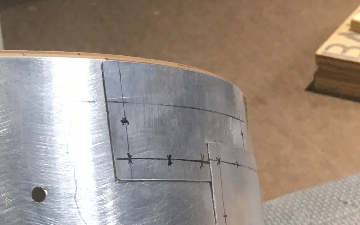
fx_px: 932
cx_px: -33
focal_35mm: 95
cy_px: 169
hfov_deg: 20.8
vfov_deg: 13.7
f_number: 2.2
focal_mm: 4.15
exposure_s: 1/30
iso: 40
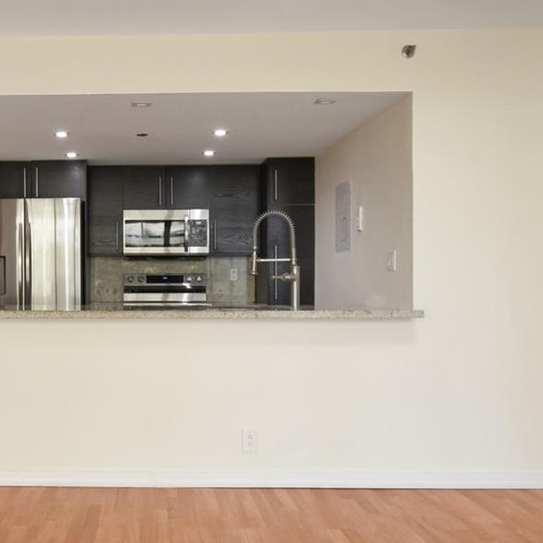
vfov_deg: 46.5
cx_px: 95
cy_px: 362
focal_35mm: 35
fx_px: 621
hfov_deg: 44.5
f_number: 4.5
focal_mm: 10
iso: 250
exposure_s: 1/250
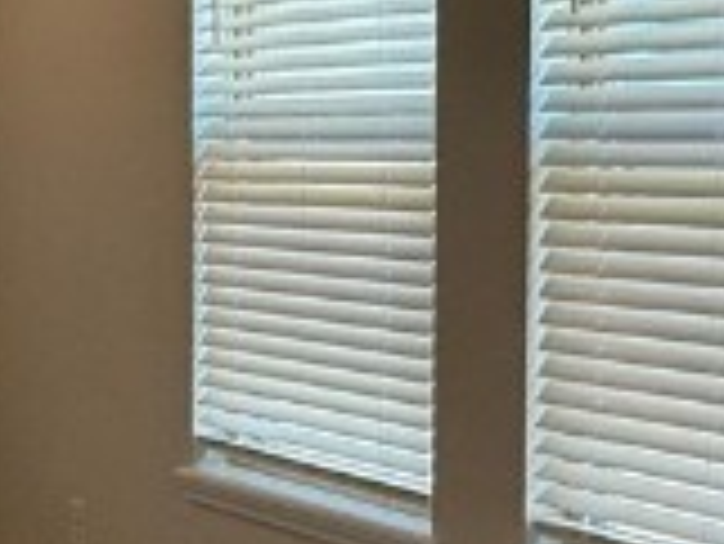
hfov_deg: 22.0
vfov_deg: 16.6
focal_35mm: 89
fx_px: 1863
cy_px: 315
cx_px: 400
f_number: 2.2
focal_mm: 2.22
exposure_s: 1/120
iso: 80
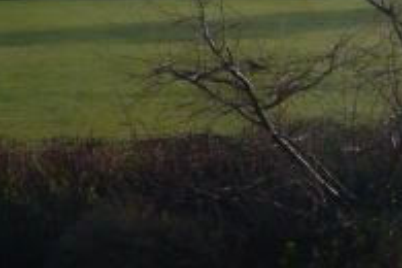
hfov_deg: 22.2
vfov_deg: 14.8
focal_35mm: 87
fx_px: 971
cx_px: -32
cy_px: -104
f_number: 5.6
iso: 80
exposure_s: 1/160
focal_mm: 4.6
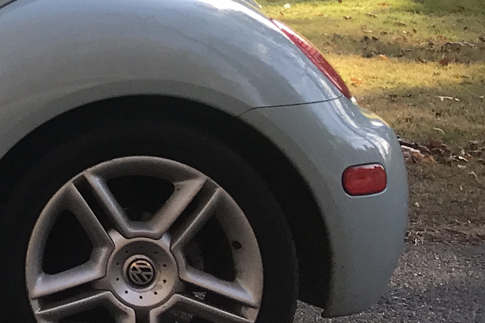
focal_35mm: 120
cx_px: -467
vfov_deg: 11.0
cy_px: -167
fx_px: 1617
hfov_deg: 14.4
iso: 20
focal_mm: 3.99
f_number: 1.8
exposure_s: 1/553
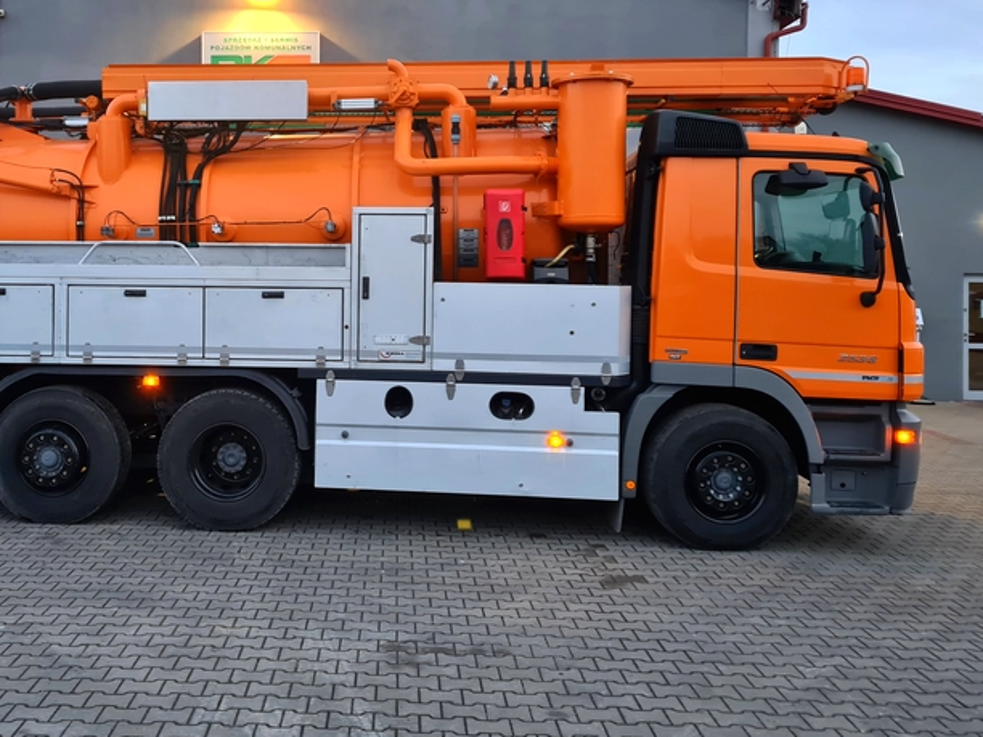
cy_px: 270
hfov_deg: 53.4
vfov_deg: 41.4
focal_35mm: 34
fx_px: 966
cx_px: 368
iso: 200
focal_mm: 5.4
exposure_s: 1/50
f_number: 1.8
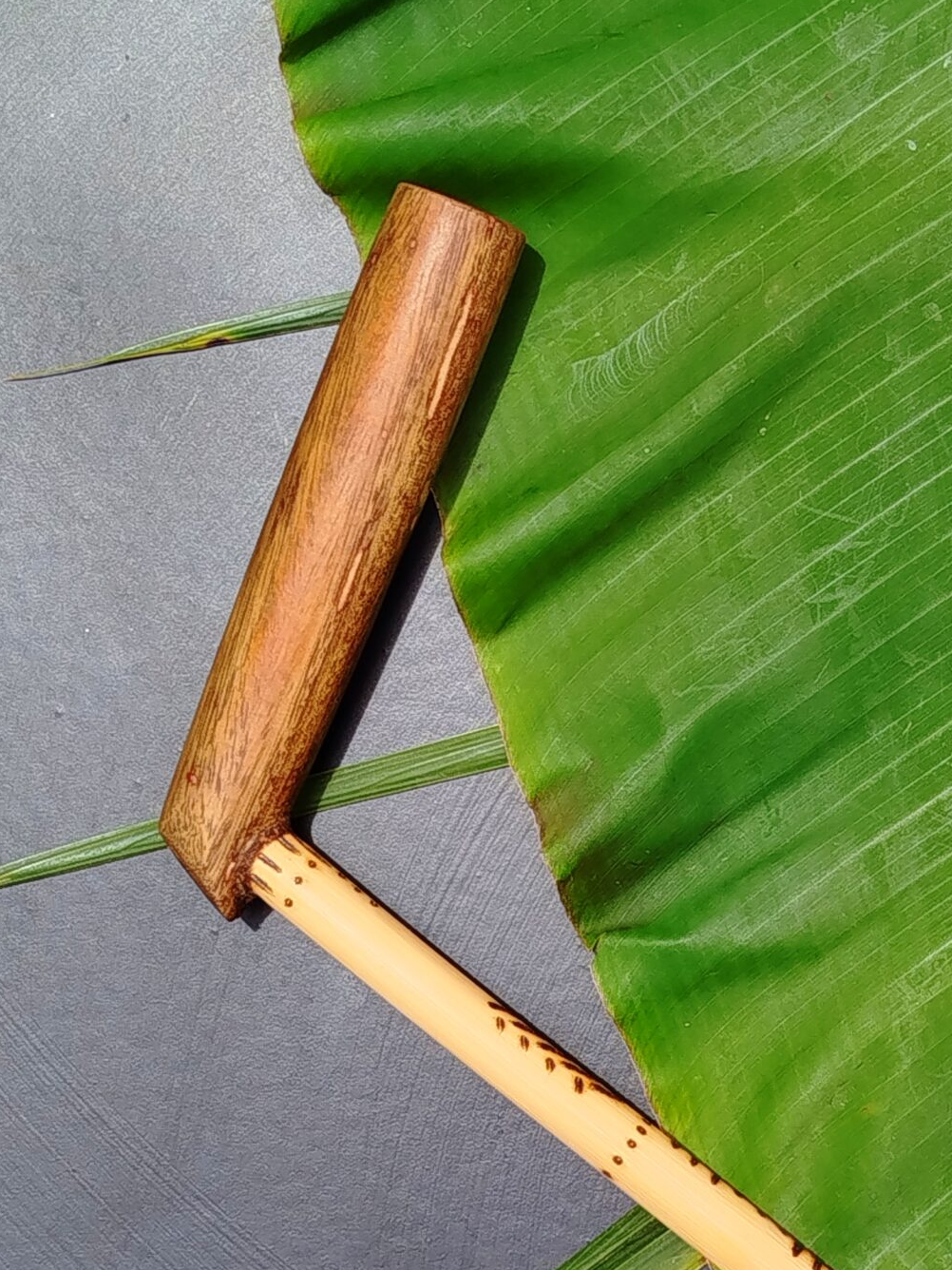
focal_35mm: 92
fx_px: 3374
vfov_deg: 21.2
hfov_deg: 15.9
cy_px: 893
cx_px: 800
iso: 50
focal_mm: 5.31
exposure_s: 1/874
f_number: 1.7
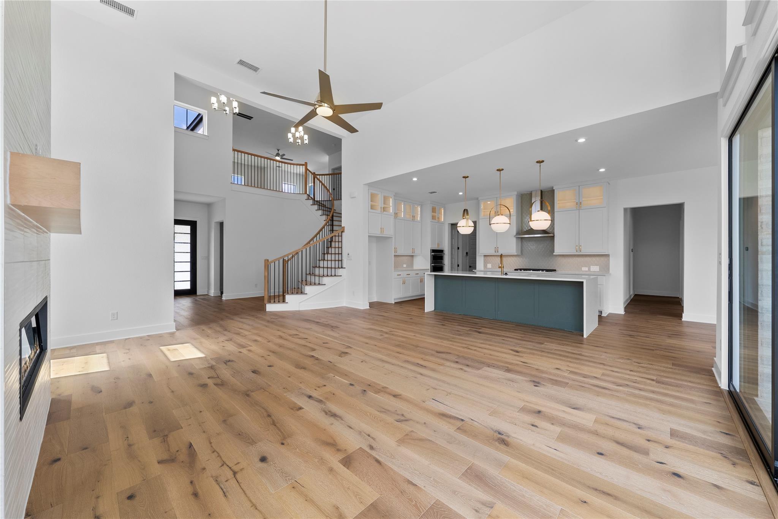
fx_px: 281
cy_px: 260
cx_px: 389
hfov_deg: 108.3
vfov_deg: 85.5
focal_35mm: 13
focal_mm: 13
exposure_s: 1/25
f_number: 11
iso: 250
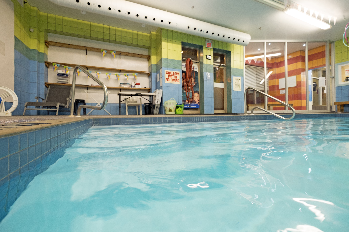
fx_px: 145
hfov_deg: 100.4
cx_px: 174
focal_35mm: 15
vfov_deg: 77.3
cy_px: 116
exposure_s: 1/25
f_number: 4
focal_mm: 10
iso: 800
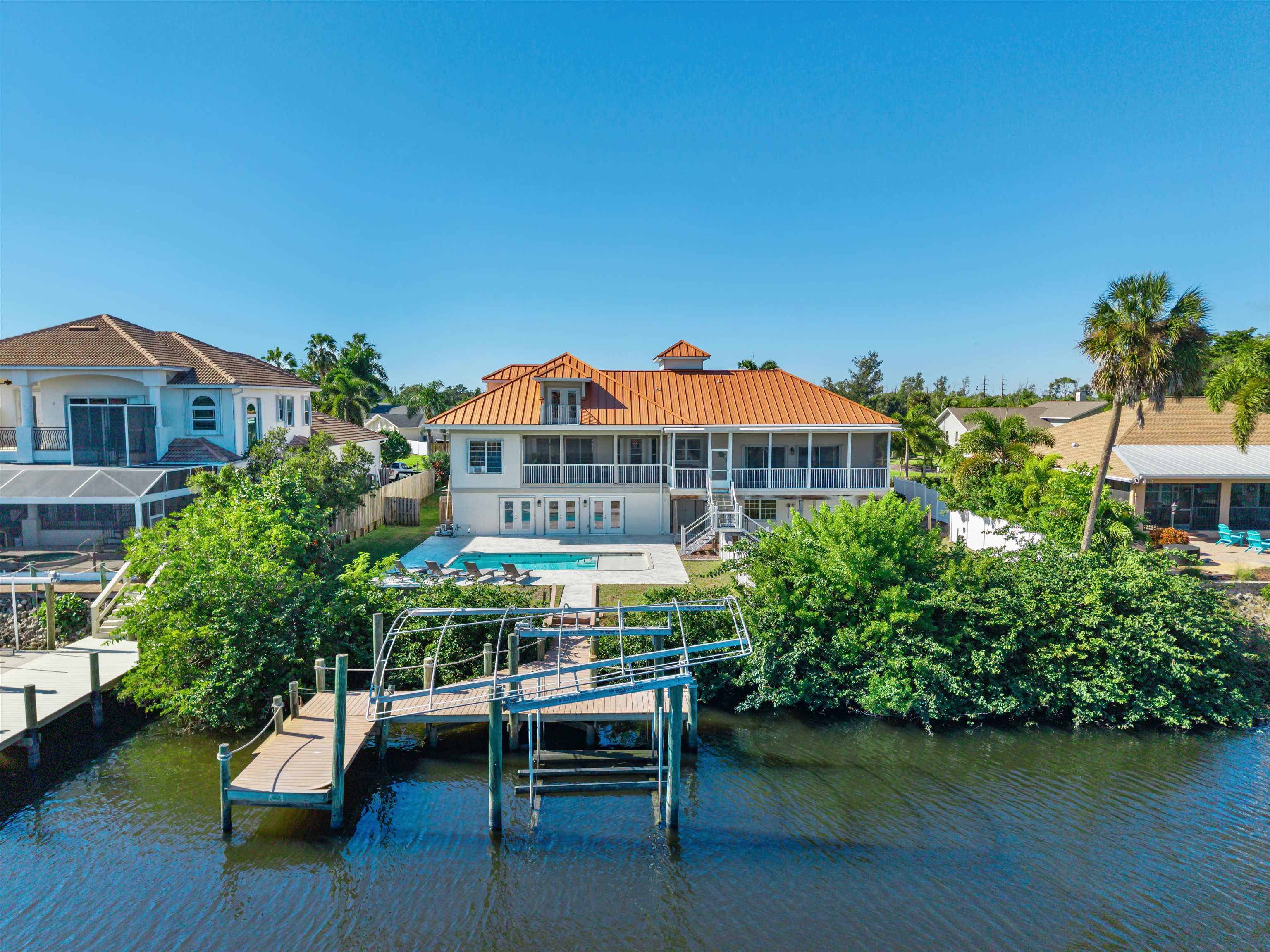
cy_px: 476
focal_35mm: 24
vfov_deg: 56.8
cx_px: 635
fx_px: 881
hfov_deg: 71.6
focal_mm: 8.67
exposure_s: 1/400
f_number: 1.8
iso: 100
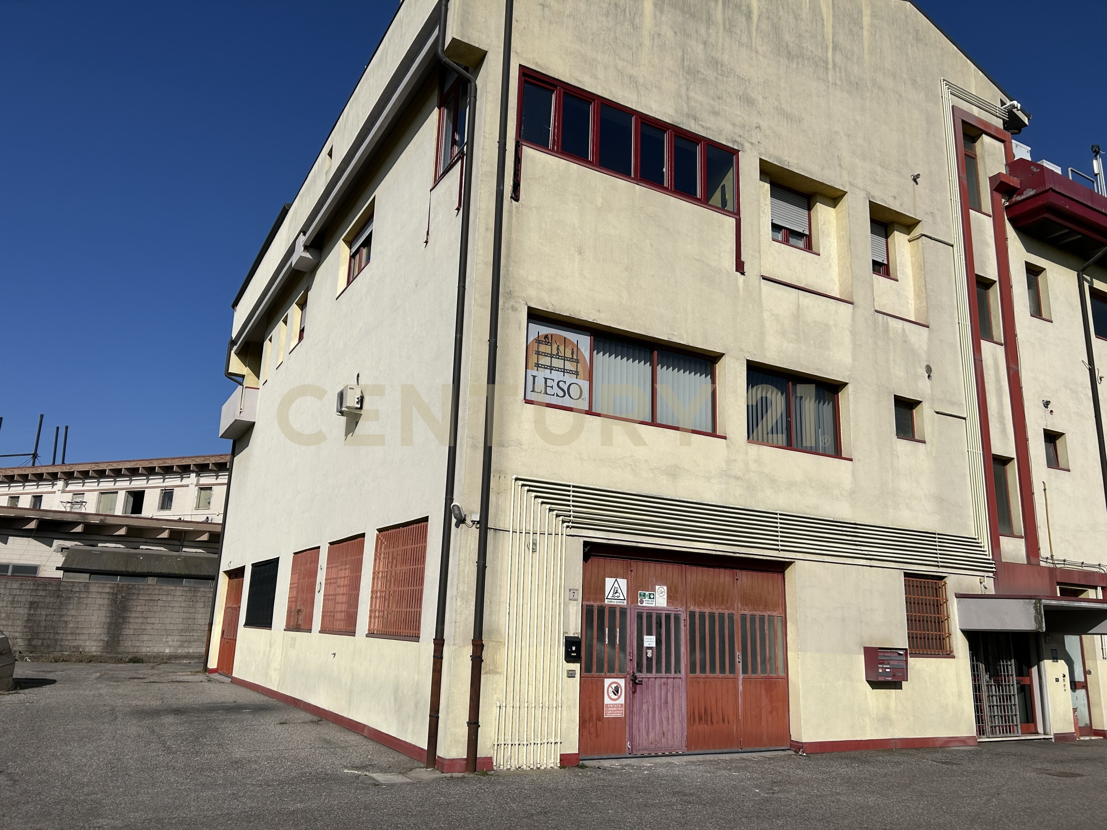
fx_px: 831
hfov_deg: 67.3
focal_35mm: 26
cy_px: 415
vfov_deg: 53.1
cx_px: 554
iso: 50
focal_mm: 5.7
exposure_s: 1/11364
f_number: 1.5
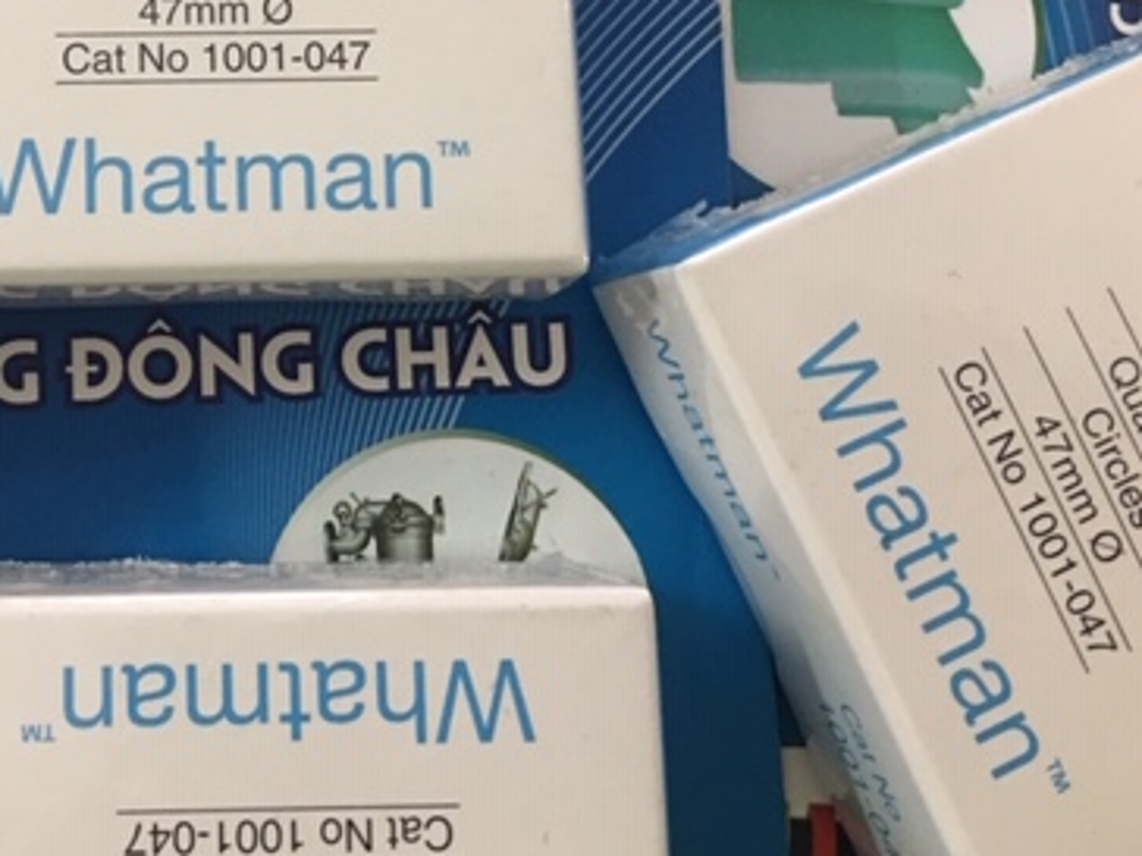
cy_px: 207
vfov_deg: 28.1
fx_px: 1683
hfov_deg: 36.1
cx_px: 216
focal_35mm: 51
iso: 100
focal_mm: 4.15
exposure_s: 1/10
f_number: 2.2
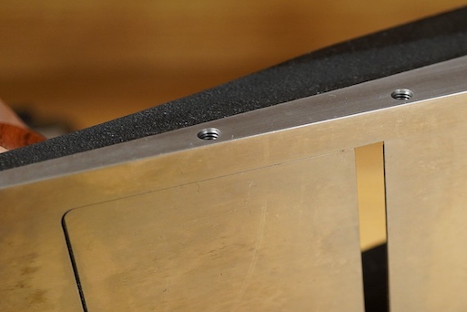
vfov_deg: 17.2
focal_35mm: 79
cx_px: 358
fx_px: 1025
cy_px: 204
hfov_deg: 25.3
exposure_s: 1/125
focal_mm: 30
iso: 1250
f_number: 3.5
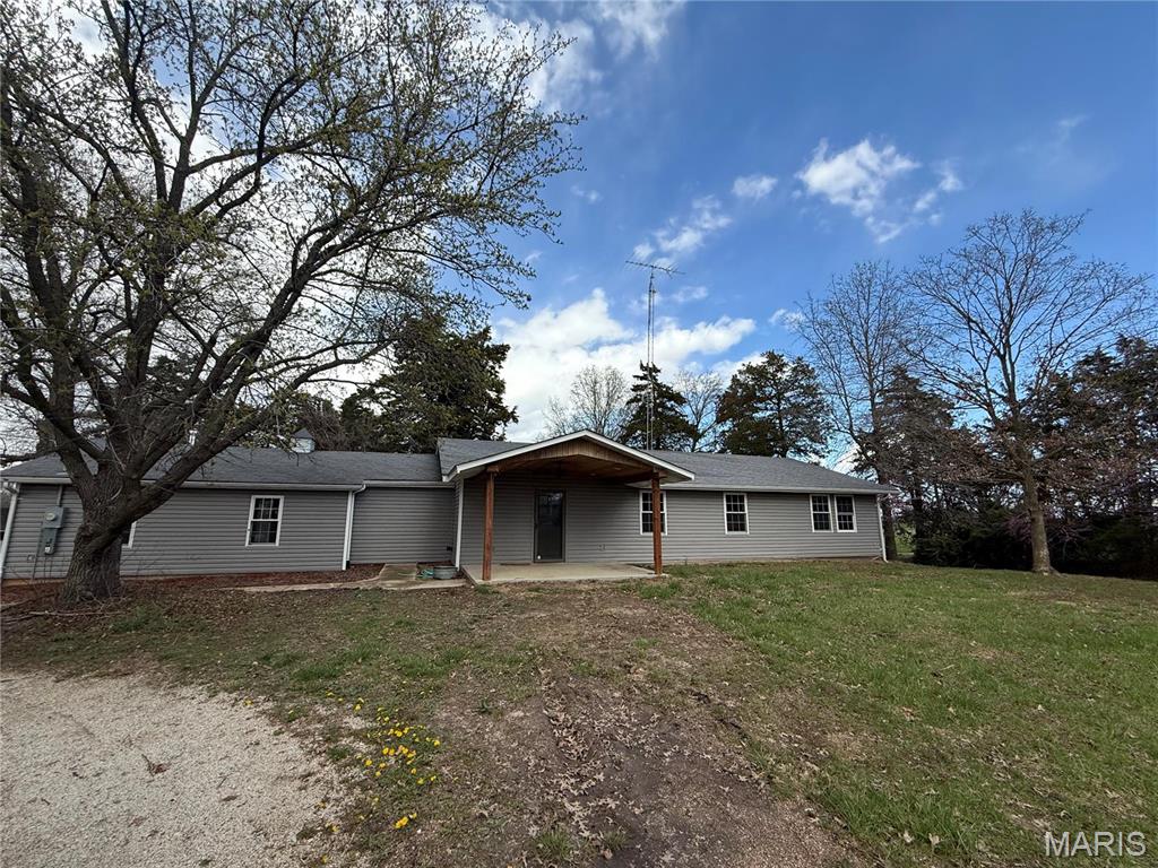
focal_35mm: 14
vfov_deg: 85.7
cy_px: 434
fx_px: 468
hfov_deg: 102.1
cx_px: 579
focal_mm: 2.22
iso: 50
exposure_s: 1/1464
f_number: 2.2
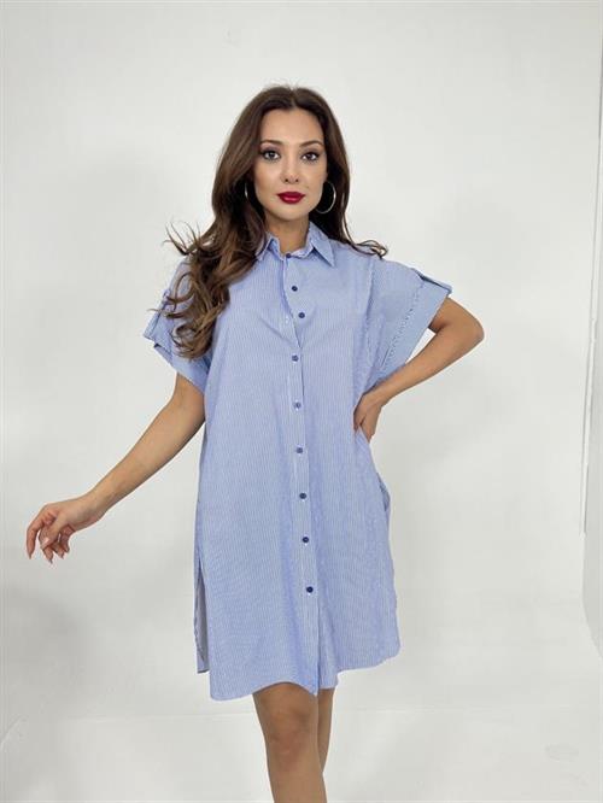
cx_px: 302
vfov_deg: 67.3
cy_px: 402
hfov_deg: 53.1
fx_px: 603
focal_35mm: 26
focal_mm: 5.7
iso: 40
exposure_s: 1/123
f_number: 1.5
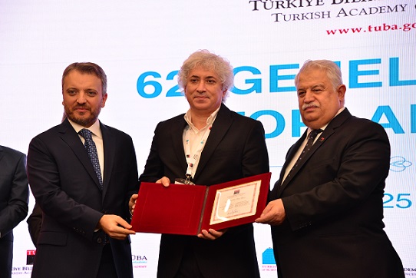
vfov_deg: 12.2
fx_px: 1295
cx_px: 208
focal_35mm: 112
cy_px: 139
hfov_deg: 18.3
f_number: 6.3
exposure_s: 1/200
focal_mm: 112
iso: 1600
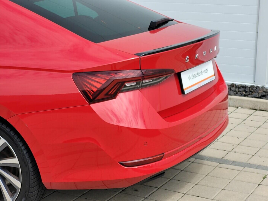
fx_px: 588
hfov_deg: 25.7
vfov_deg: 19.4
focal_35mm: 76
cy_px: 100
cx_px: 134
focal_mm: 7.12
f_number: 2.4
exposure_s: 1/732
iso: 25
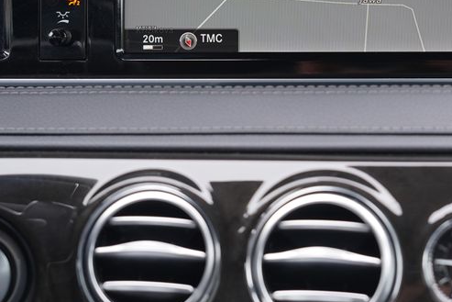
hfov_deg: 18.4
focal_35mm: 110
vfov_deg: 12.4
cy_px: 31
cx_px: 367
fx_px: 1381
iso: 400
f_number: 4
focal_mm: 53
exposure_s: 1/60
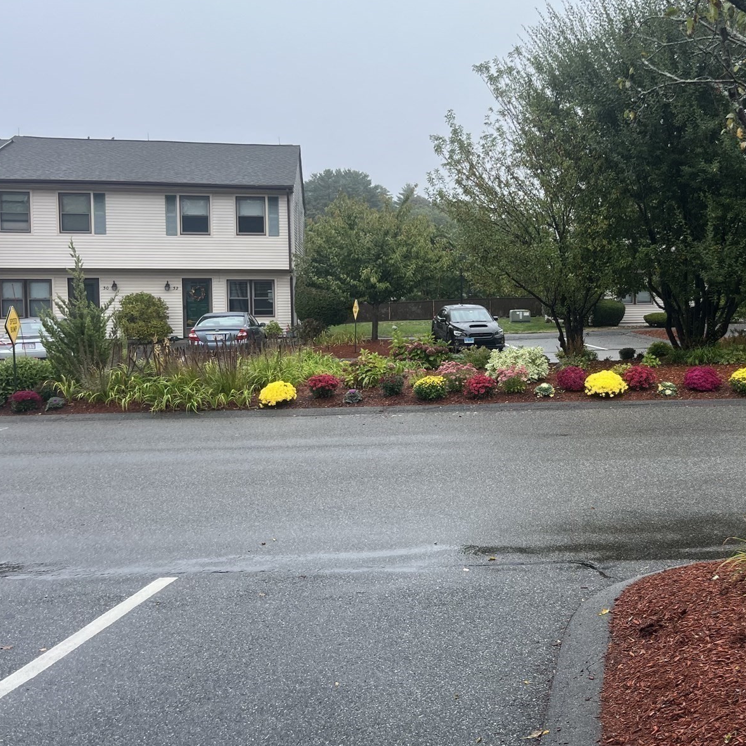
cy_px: 337
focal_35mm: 40
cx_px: 560
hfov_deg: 40.7
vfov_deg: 41.8
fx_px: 975
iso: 50
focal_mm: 5.1
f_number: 1.6
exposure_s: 1/1129
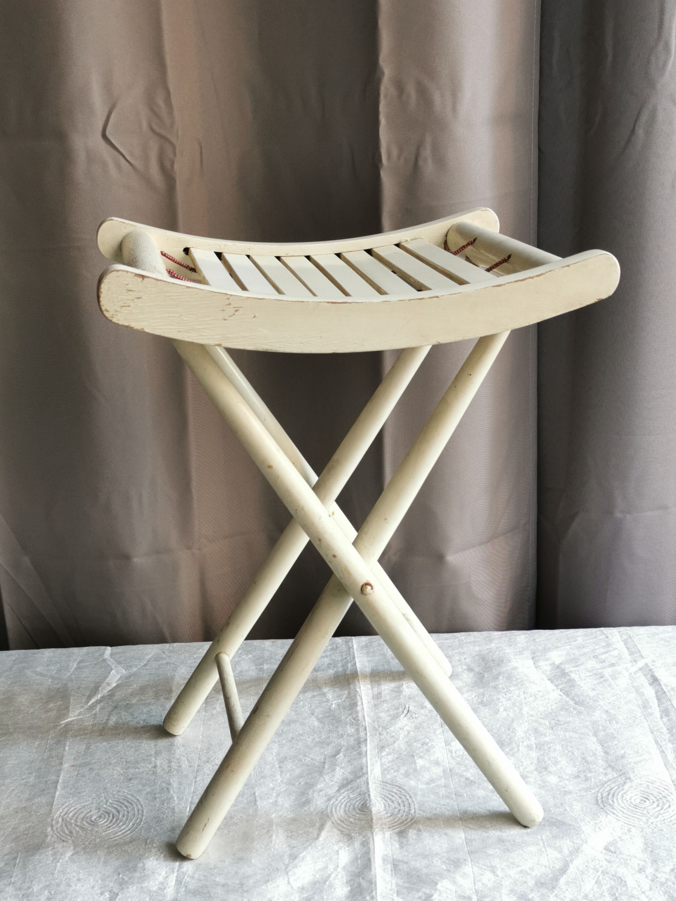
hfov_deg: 36.8
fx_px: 1015
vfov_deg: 47.9
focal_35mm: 39
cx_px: 338
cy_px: 450
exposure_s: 1/50
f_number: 1.8
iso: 100
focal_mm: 5.58
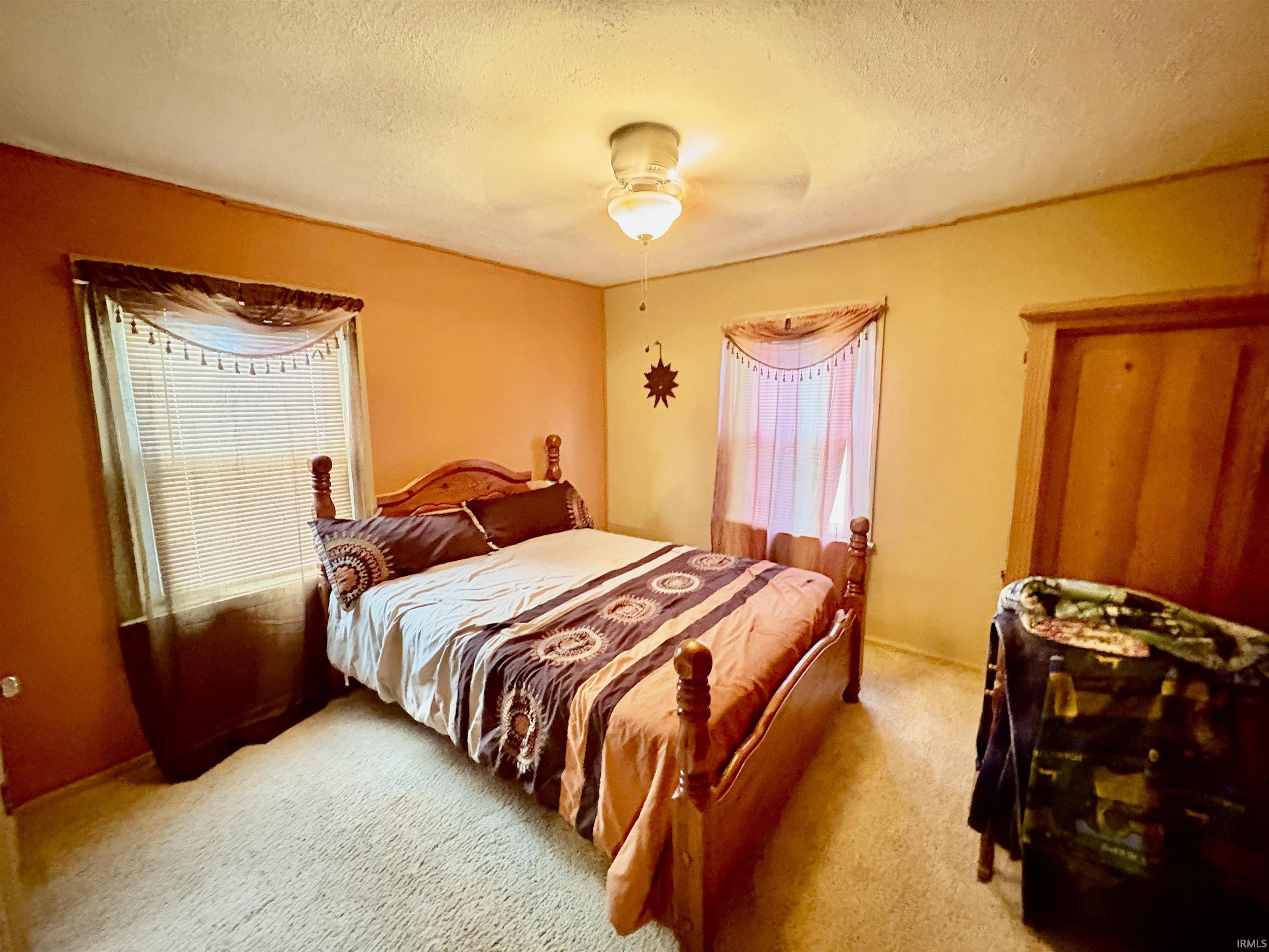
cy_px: 476
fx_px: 513
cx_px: 634
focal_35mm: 14
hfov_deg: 102.1
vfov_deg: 85.7
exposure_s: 1/20
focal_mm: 2.22
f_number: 2.2
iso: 1600
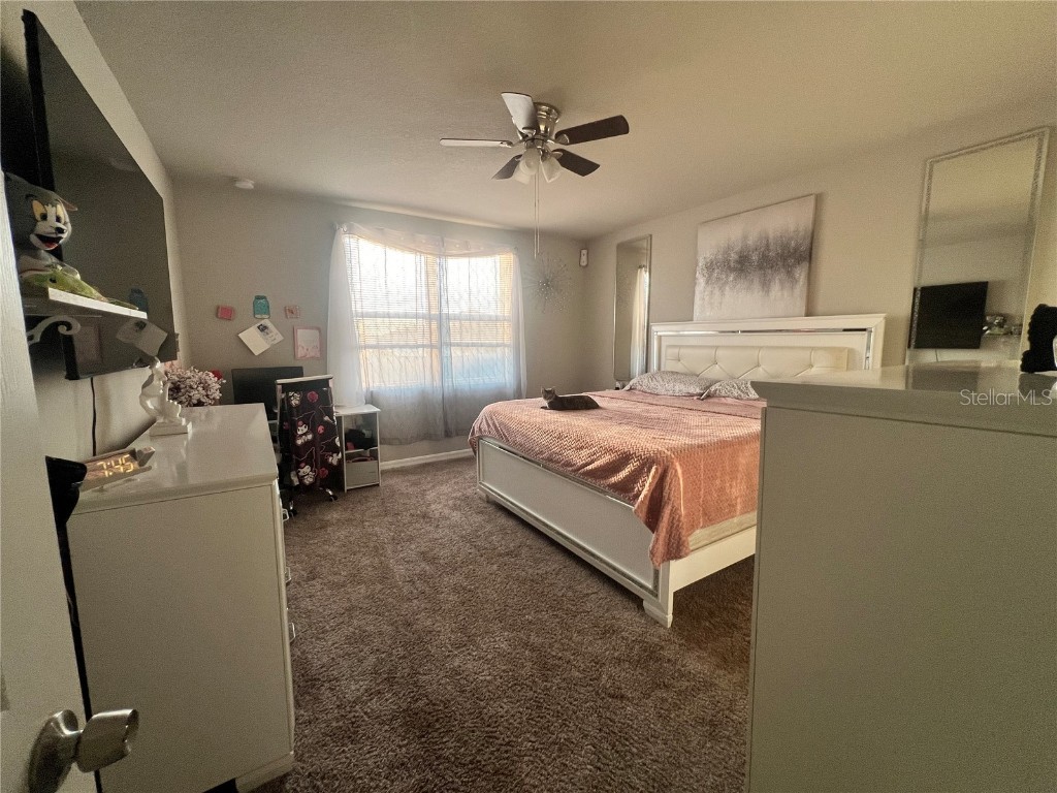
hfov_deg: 106.2
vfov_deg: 89.9
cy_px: 396
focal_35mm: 13
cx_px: 528
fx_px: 397
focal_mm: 1.57
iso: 160
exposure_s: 1/120
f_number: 1.8
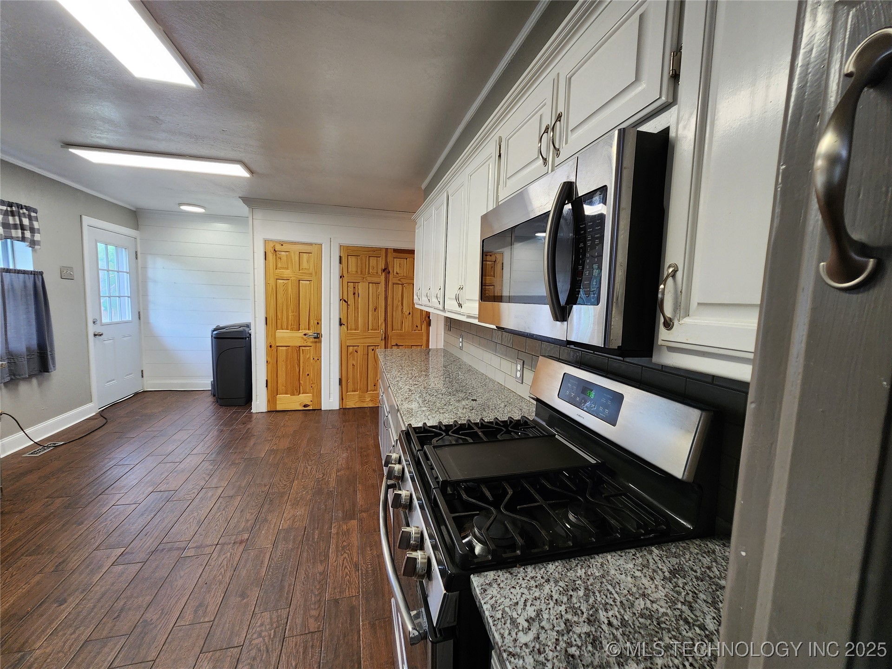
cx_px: 446
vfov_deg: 89.9
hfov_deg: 106.2
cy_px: 334
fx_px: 335
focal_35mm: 13
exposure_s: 1/60
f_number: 2.2
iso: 160
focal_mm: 2.2
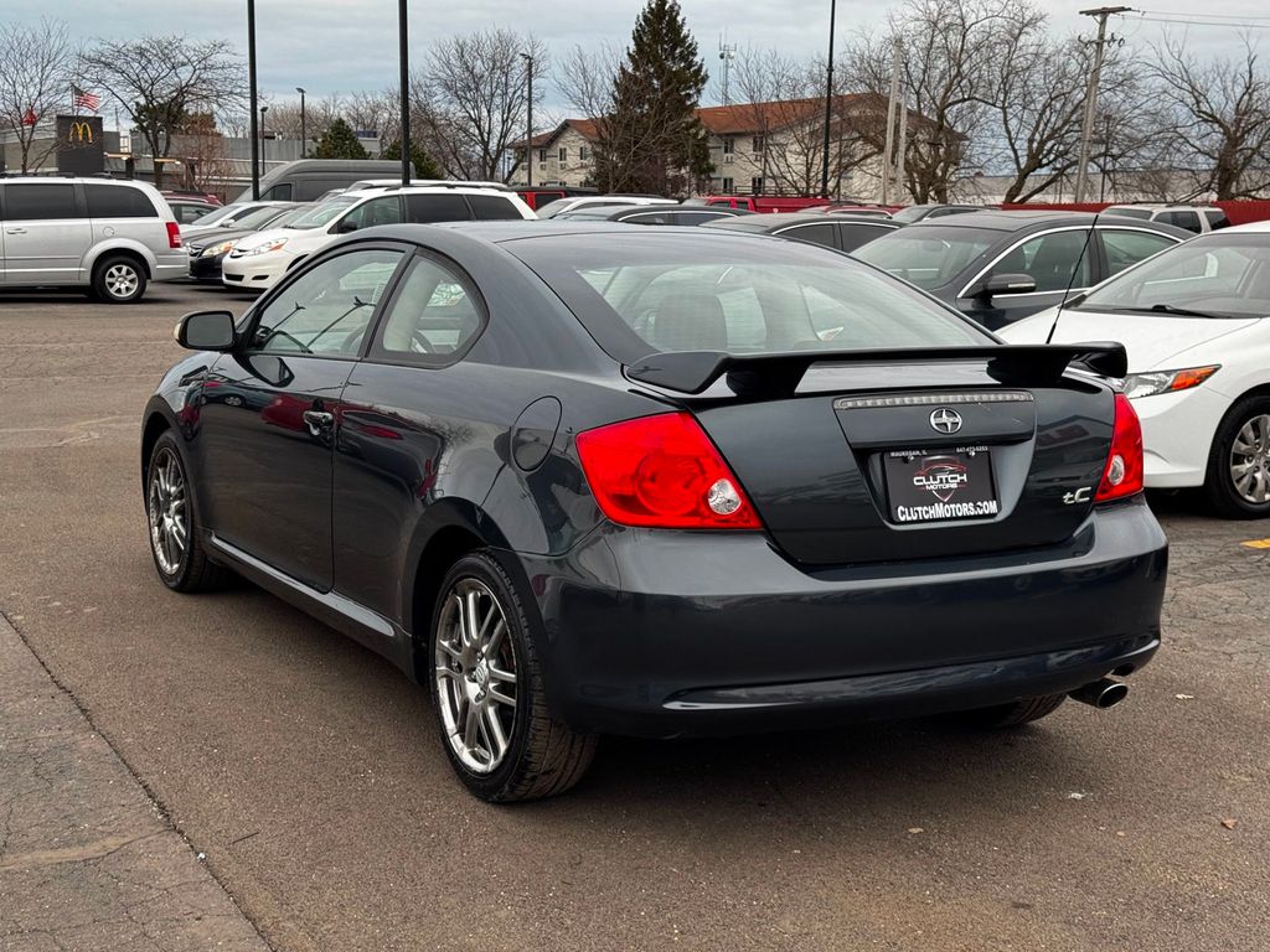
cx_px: 635
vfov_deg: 30.3
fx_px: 1761
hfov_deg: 39.7
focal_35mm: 48
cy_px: 476
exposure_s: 1/425
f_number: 1.78
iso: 64
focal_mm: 6.76
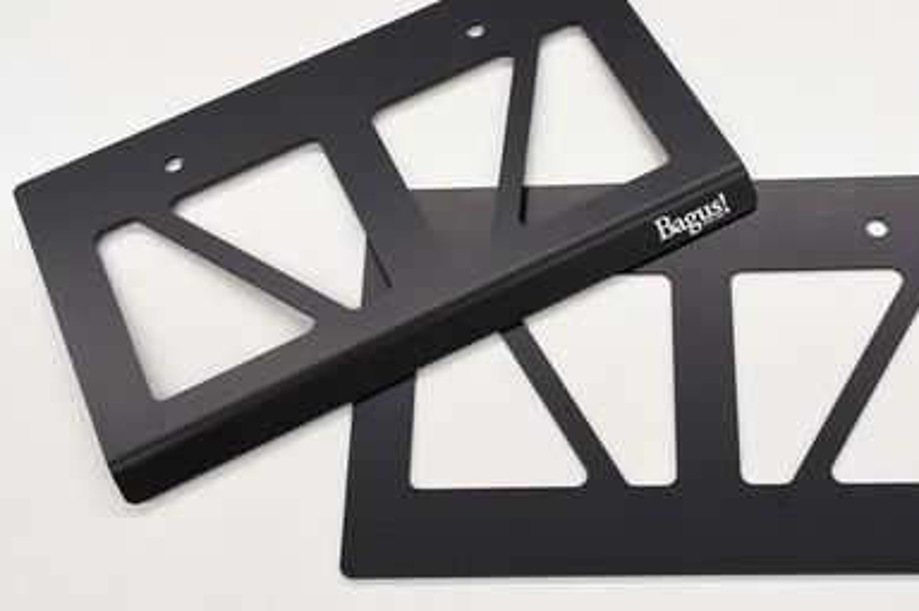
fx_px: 1530
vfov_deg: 22.5
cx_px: 567
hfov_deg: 33.3
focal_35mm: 60
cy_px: 248
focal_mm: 32
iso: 1250
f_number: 8
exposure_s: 1/160
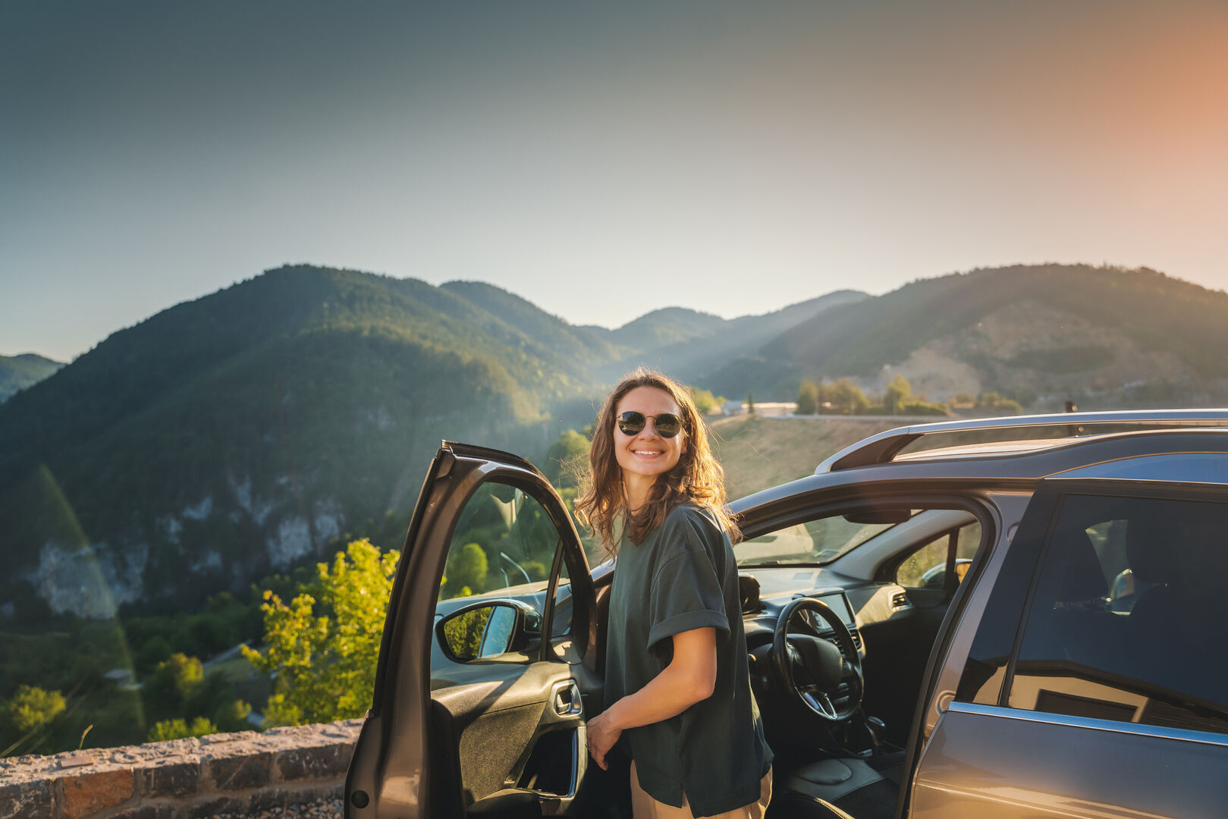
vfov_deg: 46.4
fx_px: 955
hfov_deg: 65.5
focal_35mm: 28
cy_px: 410
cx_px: 614
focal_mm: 28
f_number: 3.5
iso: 125
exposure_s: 1/1600
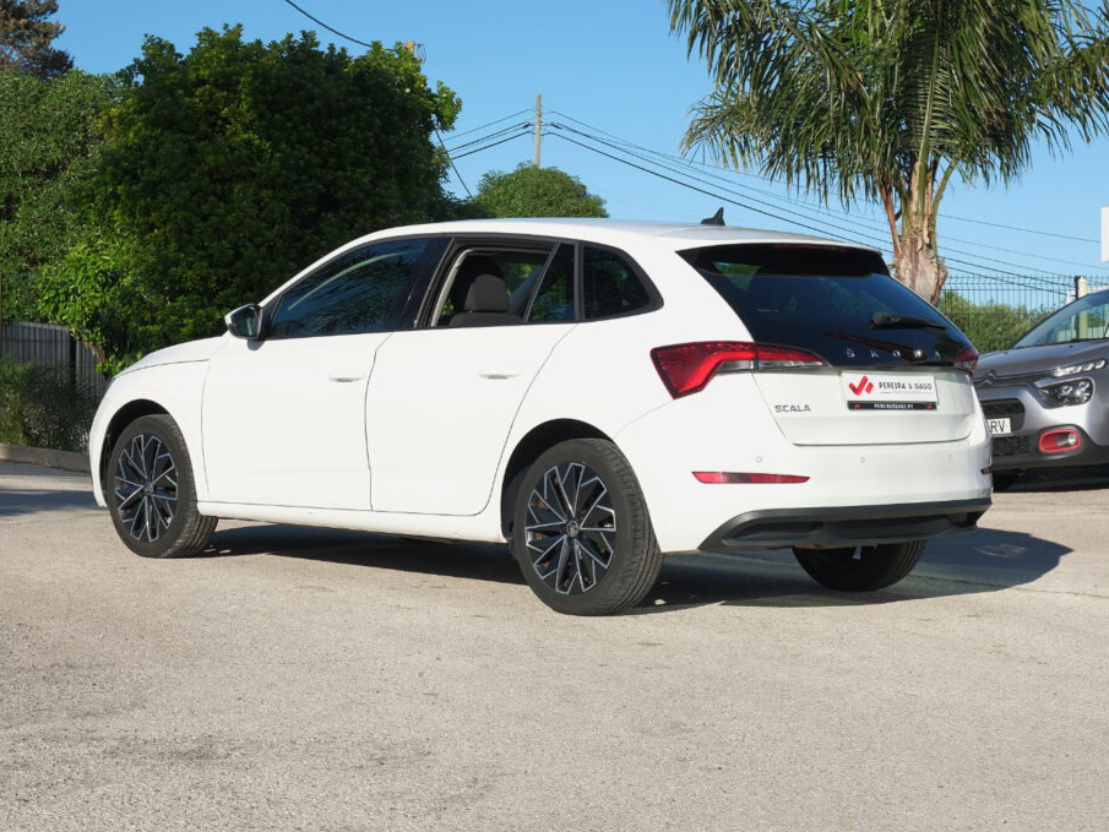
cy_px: 417
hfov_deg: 26.3
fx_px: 2371
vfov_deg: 19.9
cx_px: 573
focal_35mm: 74
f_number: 9
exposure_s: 1/200
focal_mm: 45
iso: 160
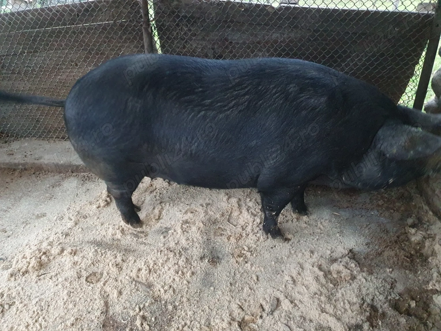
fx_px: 331
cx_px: 220
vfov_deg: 53.1
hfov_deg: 67.3
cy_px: 166
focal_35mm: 26
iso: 640
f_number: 1.5
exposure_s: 1/25
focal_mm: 4.32
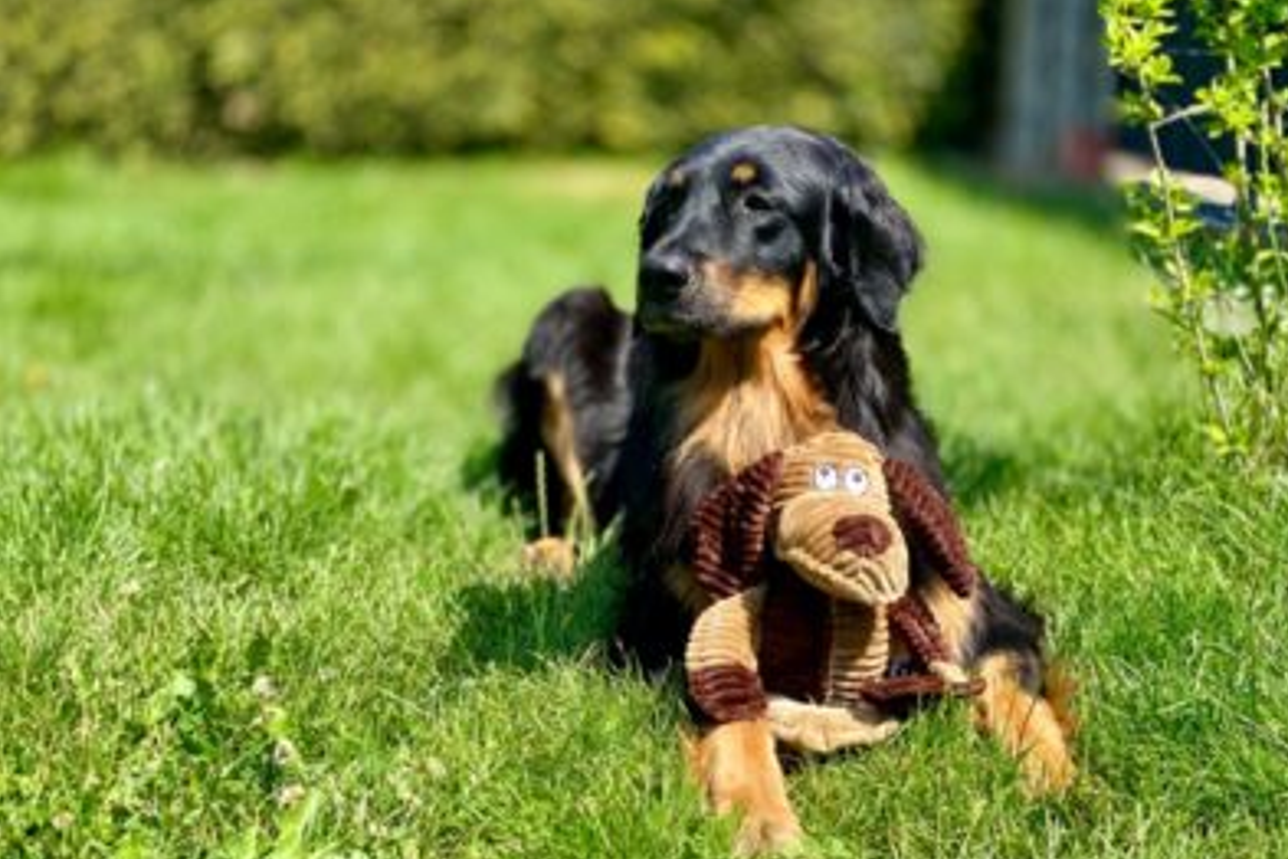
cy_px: 426
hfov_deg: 36.2
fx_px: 1968
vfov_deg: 24.6
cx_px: 652
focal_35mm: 55
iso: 20
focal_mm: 6
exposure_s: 1/551
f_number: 2
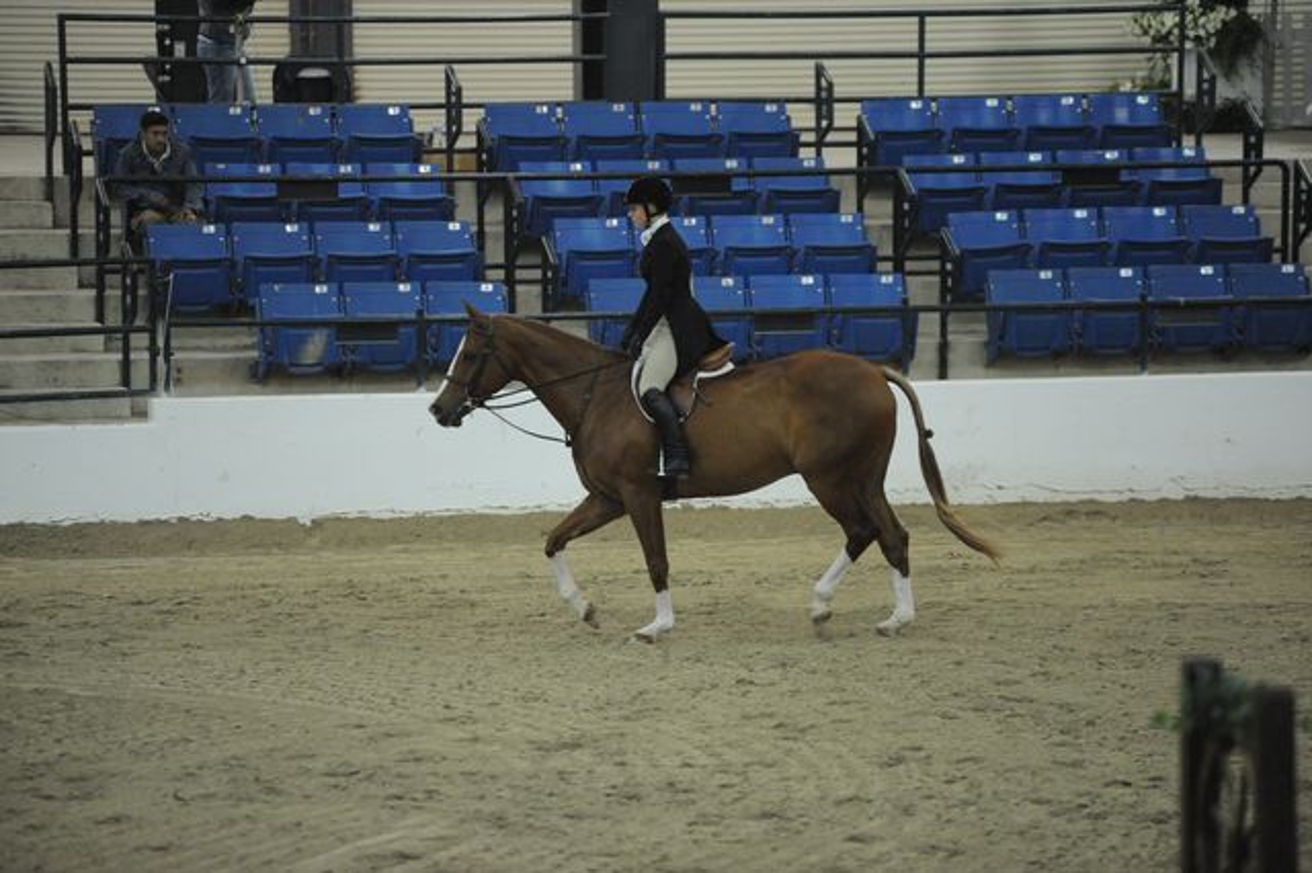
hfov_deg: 10.3
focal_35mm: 200
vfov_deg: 6.9
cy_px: 436
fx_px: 7285
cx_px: 656
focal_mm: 200
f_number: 2.8
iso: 6400
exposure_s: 1/400
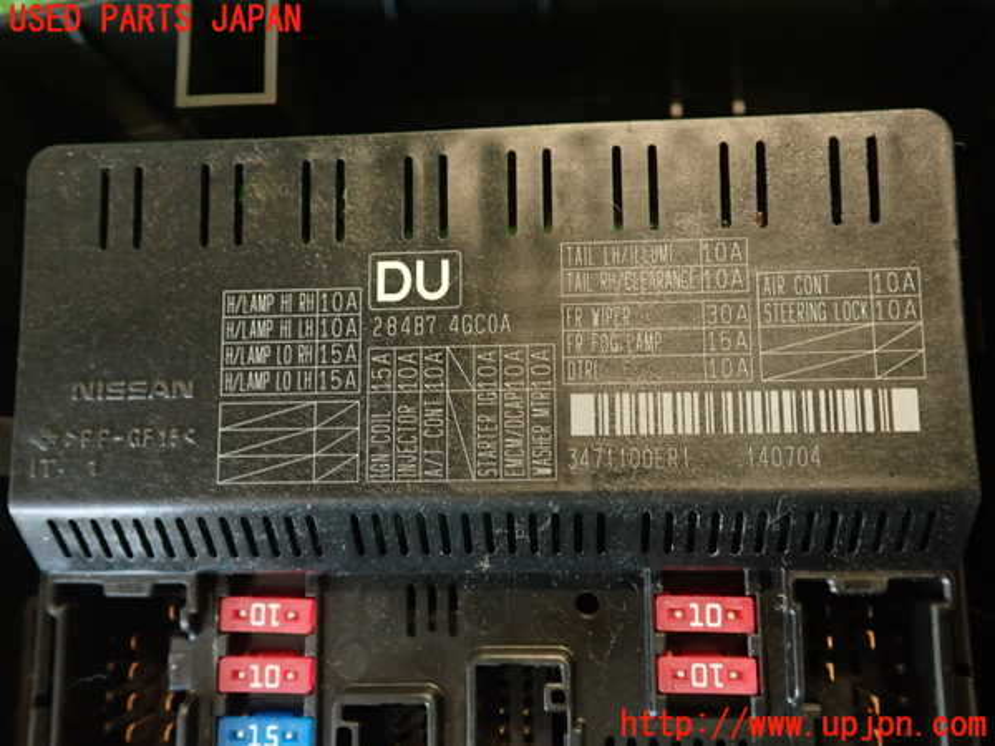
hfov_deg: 56.8
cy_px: 373
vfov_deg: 44.2
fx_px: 920
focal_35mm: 32
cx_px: 498
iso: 500
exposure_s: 1/30
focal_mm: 5.79
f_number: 2.4
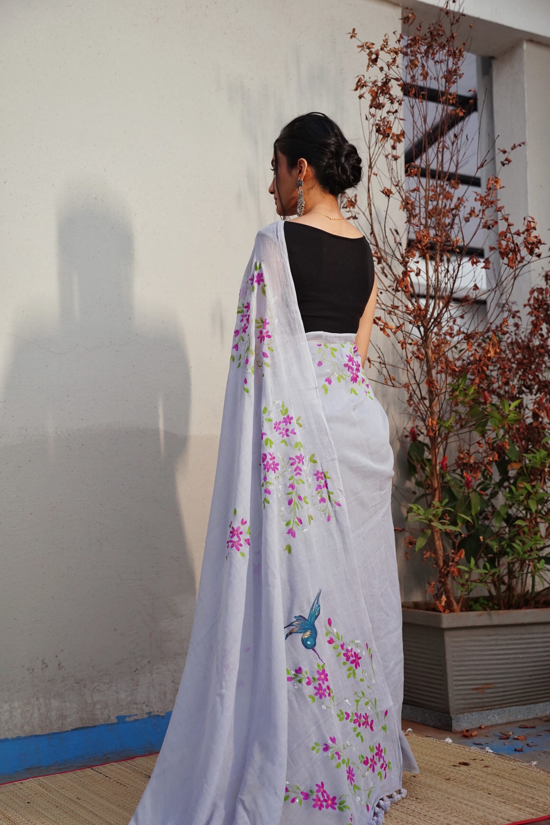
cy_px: 412
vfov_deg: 46.4
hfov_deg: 31.9
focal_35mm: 42
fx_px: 962
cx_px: 275
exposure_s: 1/125
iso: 2500
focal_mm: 42
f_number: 3.5
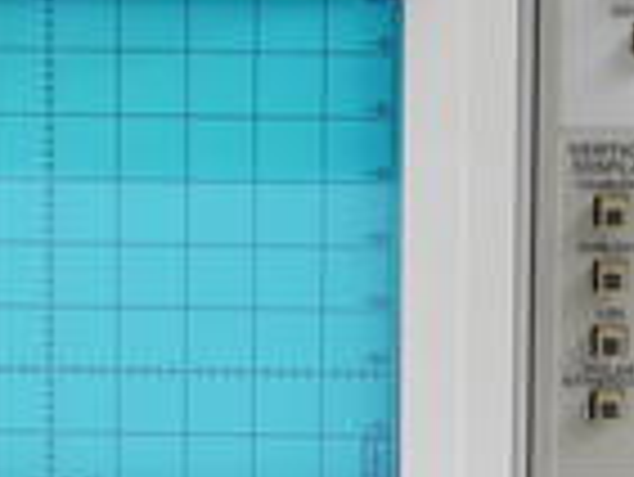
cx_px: 54
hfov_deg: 4.3
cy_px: 338
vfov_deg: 3.3
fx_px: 8396
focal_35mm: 458
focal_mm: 81
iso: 200
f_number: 8
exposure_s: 1/2
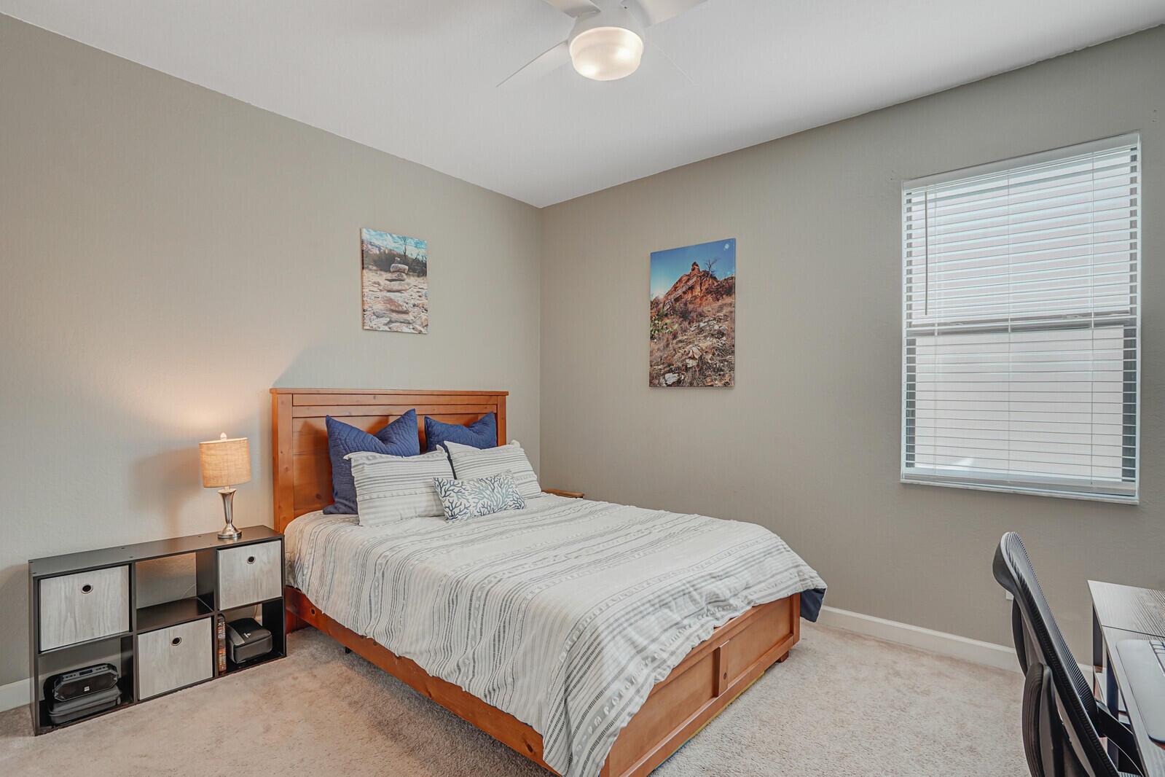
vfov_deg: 73.7
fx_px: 518
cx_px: 582
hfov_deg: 96.7
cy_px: 388
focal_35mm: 16
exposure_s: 1/20
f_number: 10
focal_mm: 16
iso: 1000
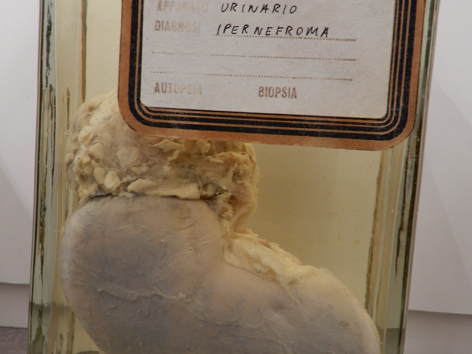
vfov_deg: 37.7
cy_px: 175
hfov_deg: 49.0
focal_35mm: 38
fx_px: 518
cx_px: 235
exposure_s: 1/30
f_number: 3.5
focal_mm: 5
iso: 200
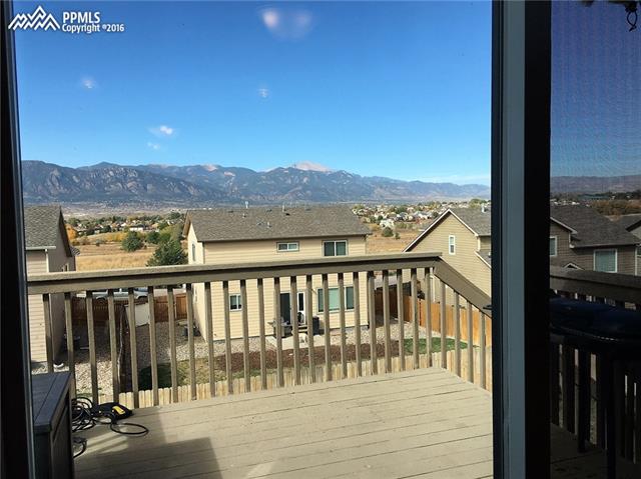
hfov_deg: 61.7
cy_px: 240
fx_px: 537
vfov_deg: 48.2
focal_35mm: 29
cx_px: 320
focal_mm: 4.15
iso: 25
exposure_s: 1/962
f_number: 2.2
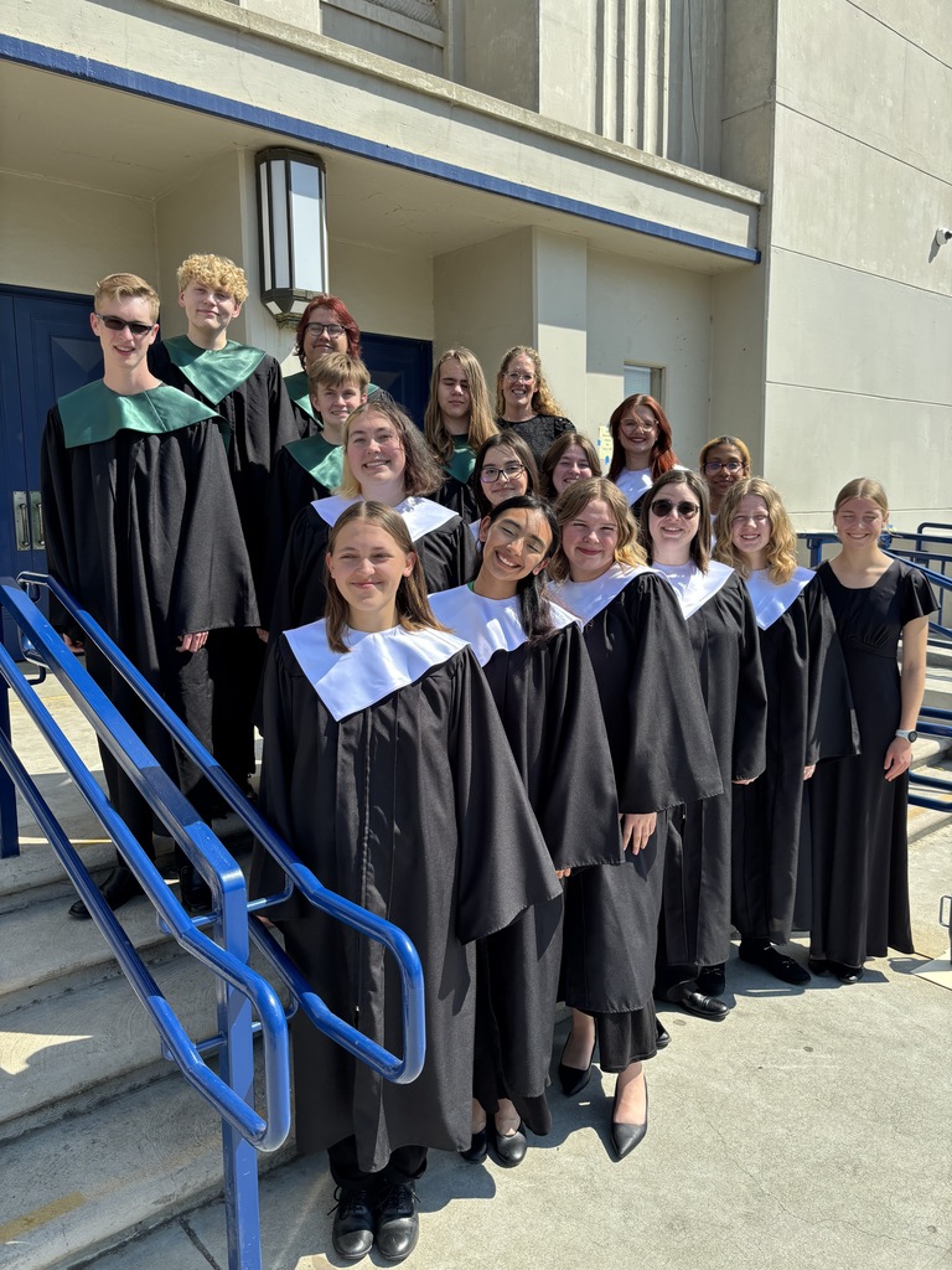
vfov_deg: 67.3
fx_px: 953
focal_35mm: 26
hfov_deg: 53.1
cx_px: 476
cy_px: 635
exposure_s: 1/1783
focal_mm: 5.96
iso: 50
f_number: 1.6
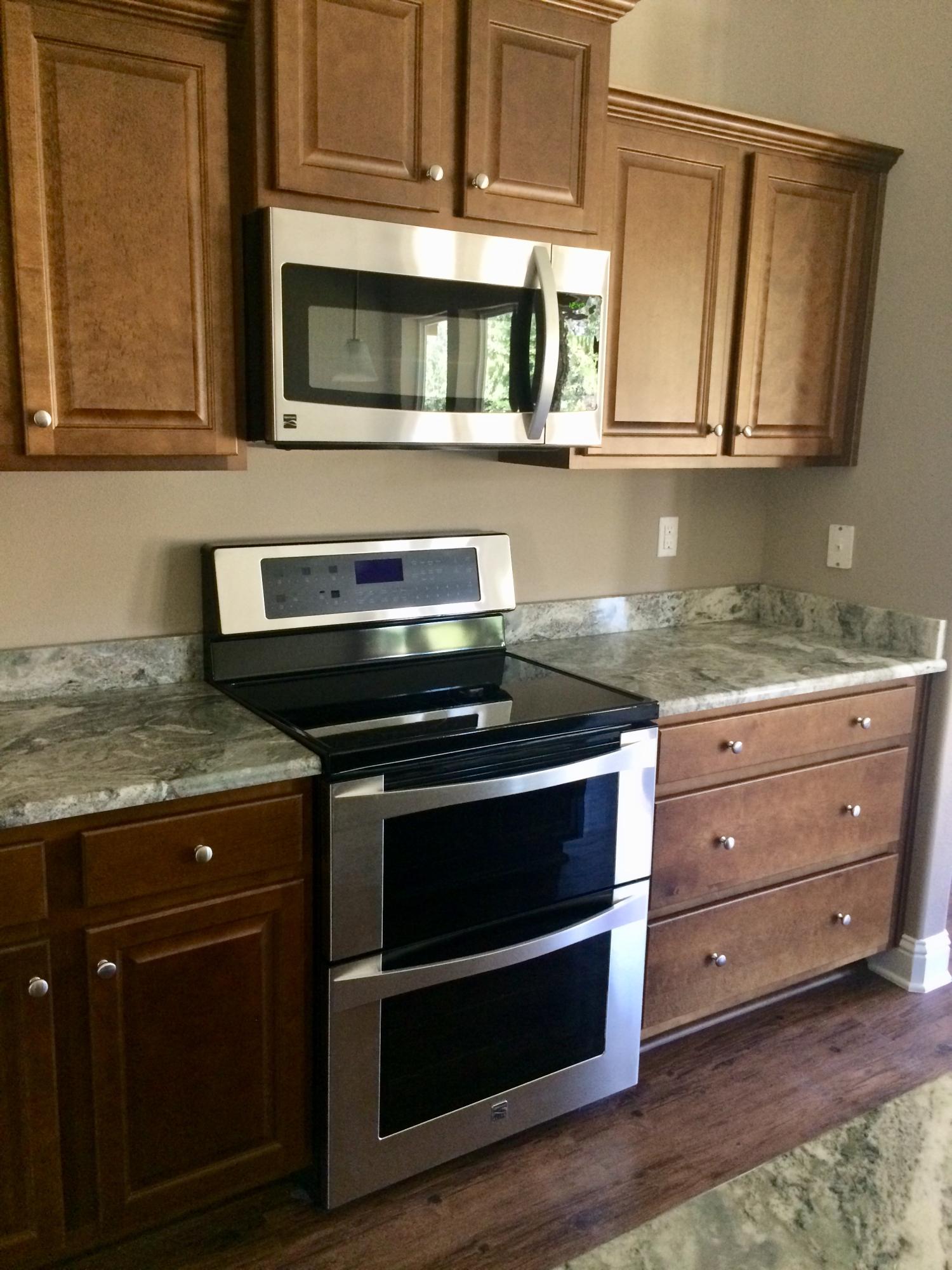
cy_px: 635
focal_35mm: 29
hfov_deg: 48.2
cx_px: 476
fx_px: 1063
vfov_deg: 61.7
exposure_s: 1/30
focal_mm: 4.15
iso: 250
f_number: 2.2
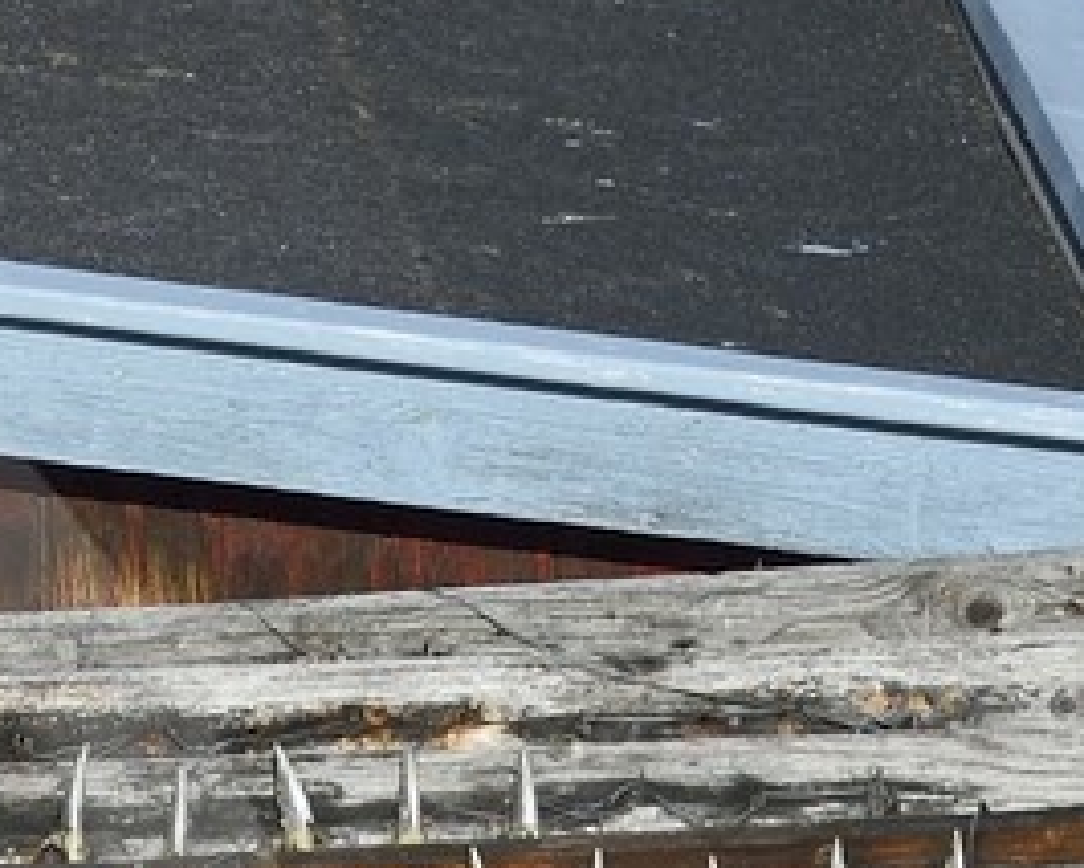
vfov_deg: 1.4
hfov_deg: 1.7
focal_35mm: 1127
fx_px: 36170
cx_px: -1276
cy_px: 1536
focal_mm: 200
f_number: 11
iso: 200
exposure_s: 1/320
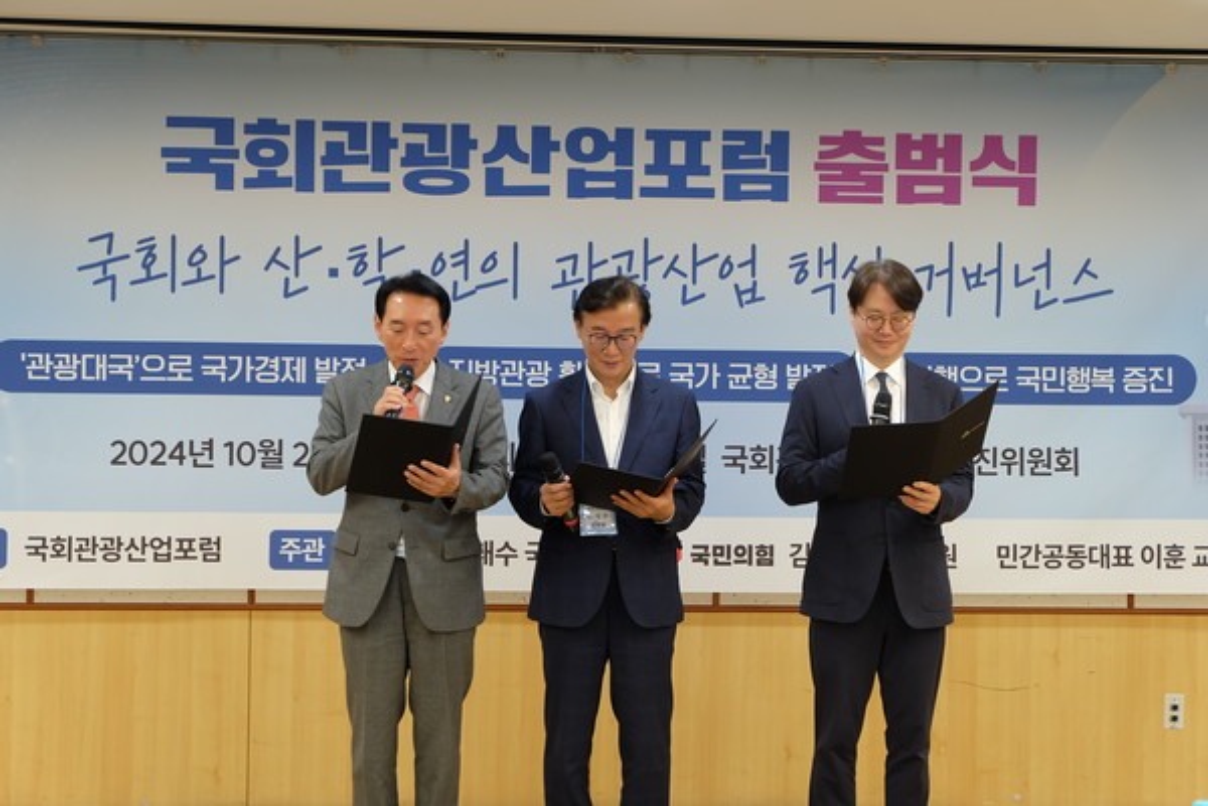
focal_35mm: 75
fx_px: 2516
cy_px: 403
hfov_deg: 27.0
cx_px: 604
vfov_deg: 18.2
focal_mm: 50
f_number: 5.6
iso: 800
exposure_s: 1/60
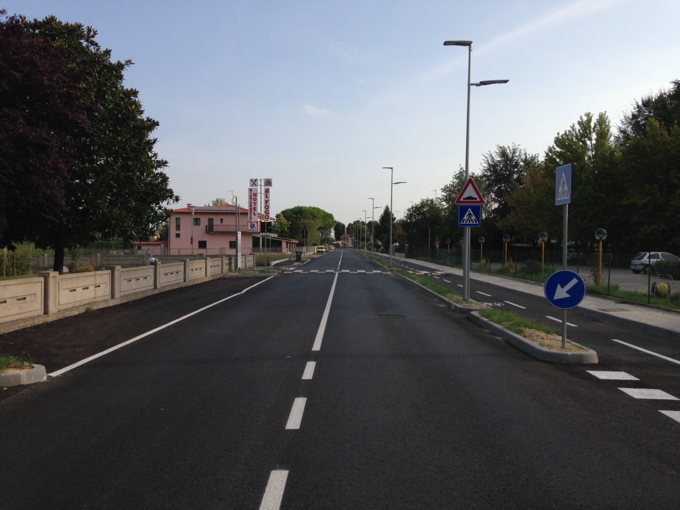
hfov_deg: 55.4
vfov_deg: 42.9
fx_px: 648
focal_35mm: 33
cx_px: 340
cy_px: 255
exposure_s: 1/1261
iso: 50
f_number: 2.4
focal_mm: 4.12
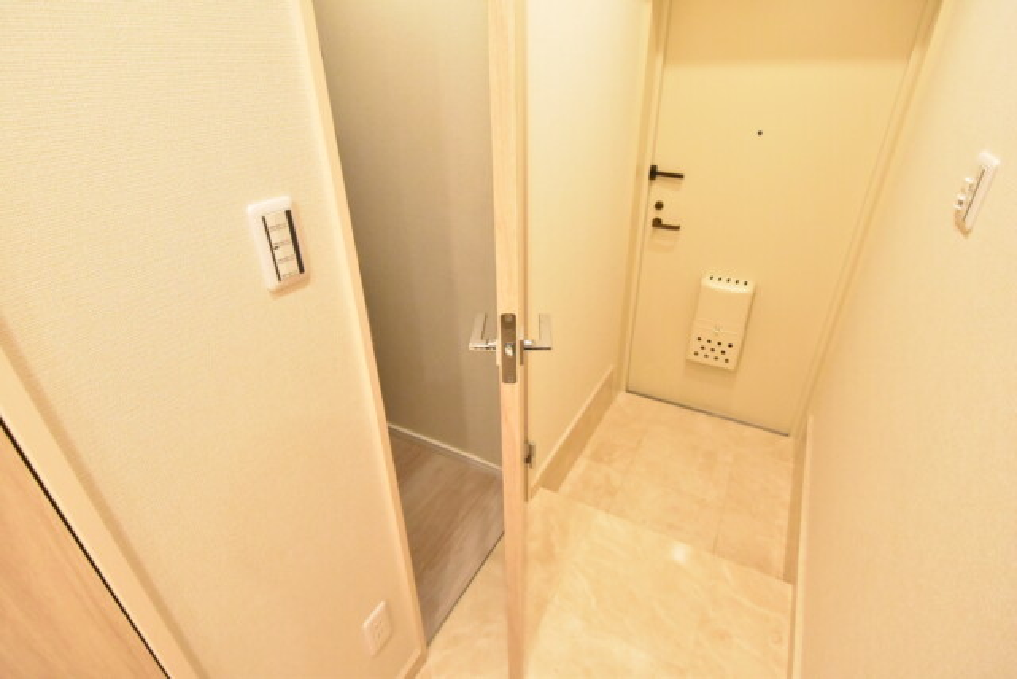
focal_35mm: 16
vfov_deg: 72.1
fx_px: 466
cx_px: 508
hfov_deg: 95.0
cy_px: 340
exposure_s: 1/125
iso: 6400
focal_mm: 11
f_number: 5.6
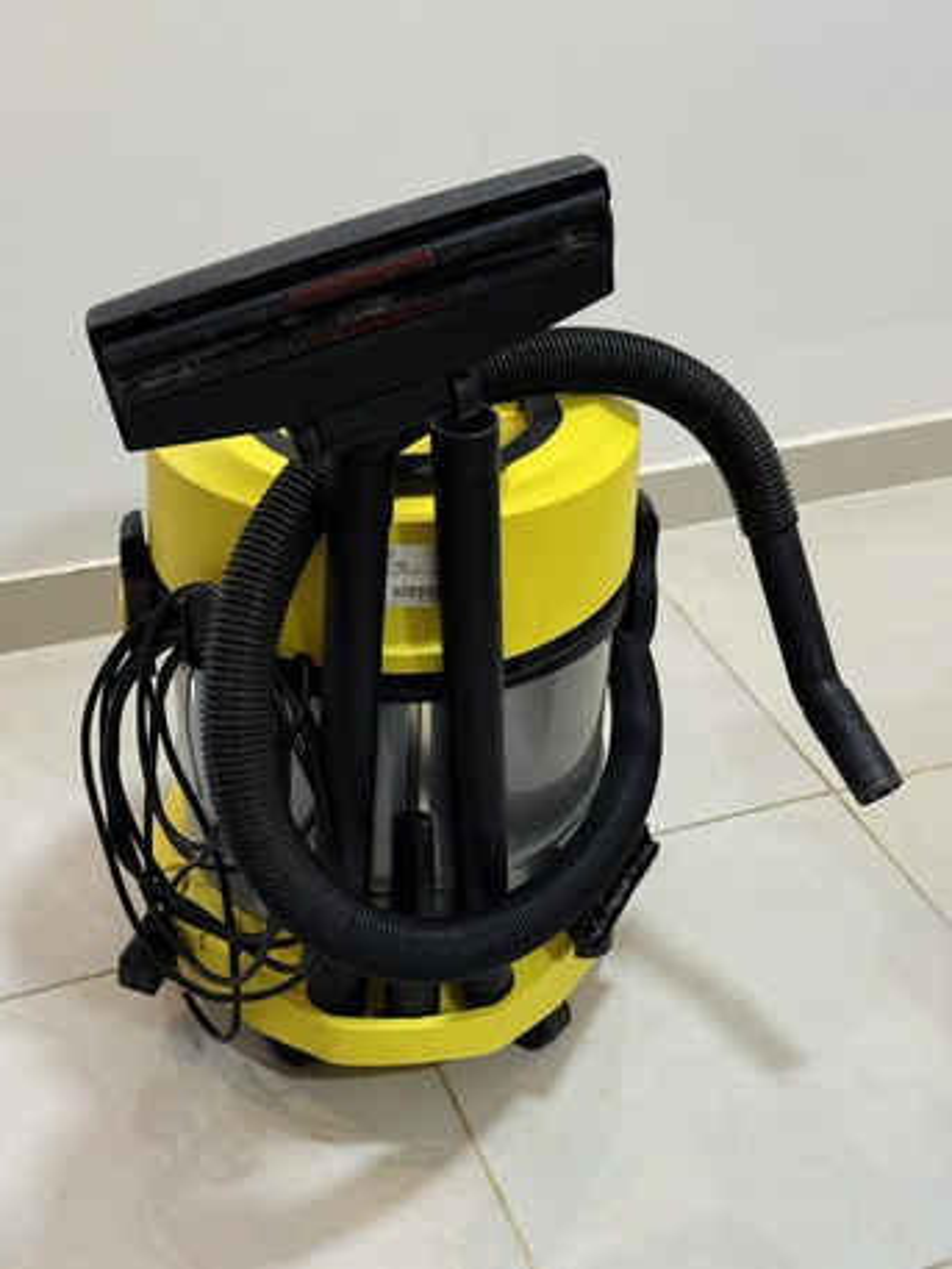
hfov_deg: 30.3
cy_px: 634
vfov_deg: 39.6
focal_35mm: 48
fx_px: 1759
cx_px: 476
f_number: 1.78
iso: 200
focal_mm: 6.76
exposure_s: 1/60
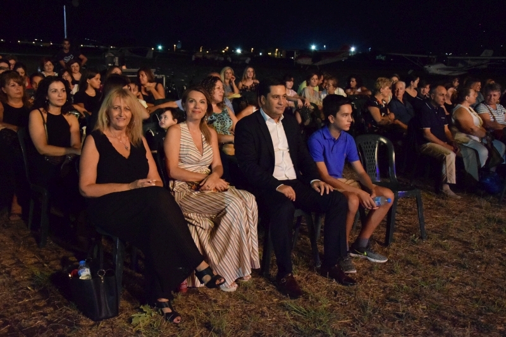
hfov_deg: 28.1
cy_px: 168
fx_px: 1012
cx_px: 253
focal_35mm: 72
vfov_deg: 18.9
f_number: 4.8
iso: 12800
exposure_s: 1/30
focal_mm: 48
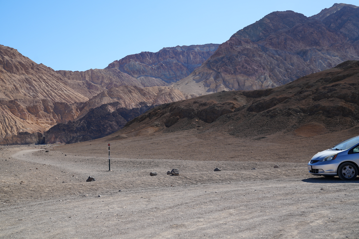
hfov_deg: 41.1
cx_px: 180
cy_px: 120
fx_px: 479
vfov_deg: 28.1
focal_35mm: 48
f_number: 5.6
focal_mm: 48
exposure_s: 1/200
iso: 100
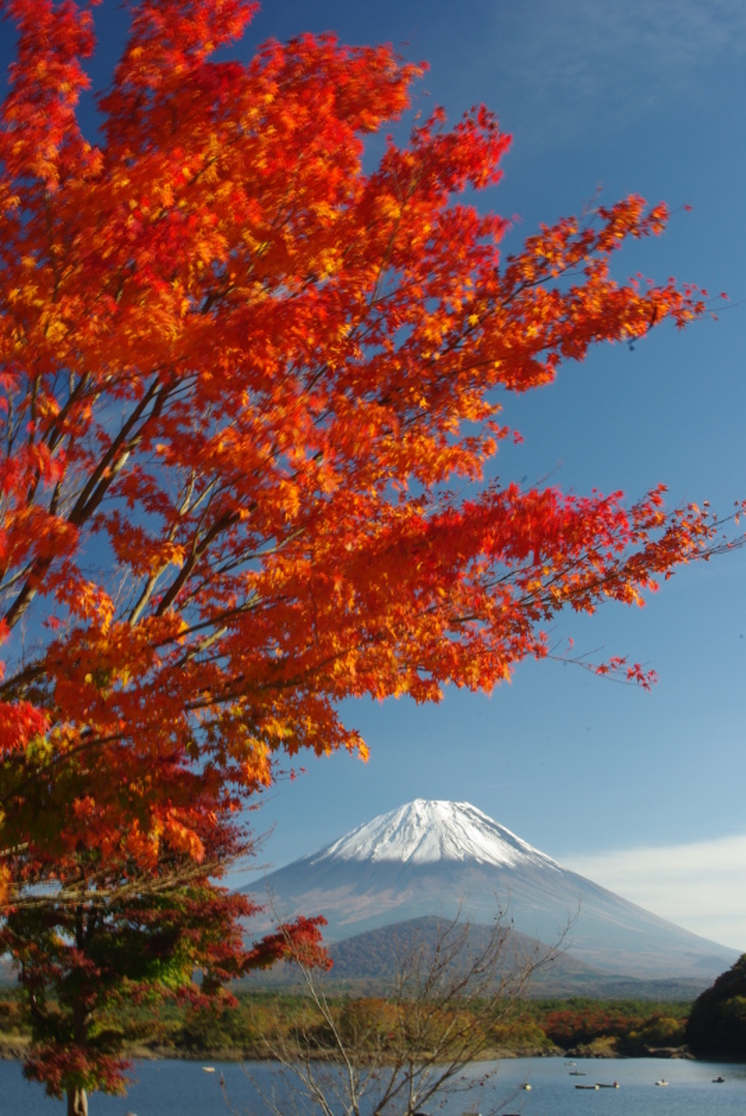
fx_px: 1427
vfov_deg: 42.7
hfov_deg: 29.3
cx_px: 373
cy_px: 558
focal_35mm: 46
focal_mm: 30.63
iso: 100
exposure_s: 1/6
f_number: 22
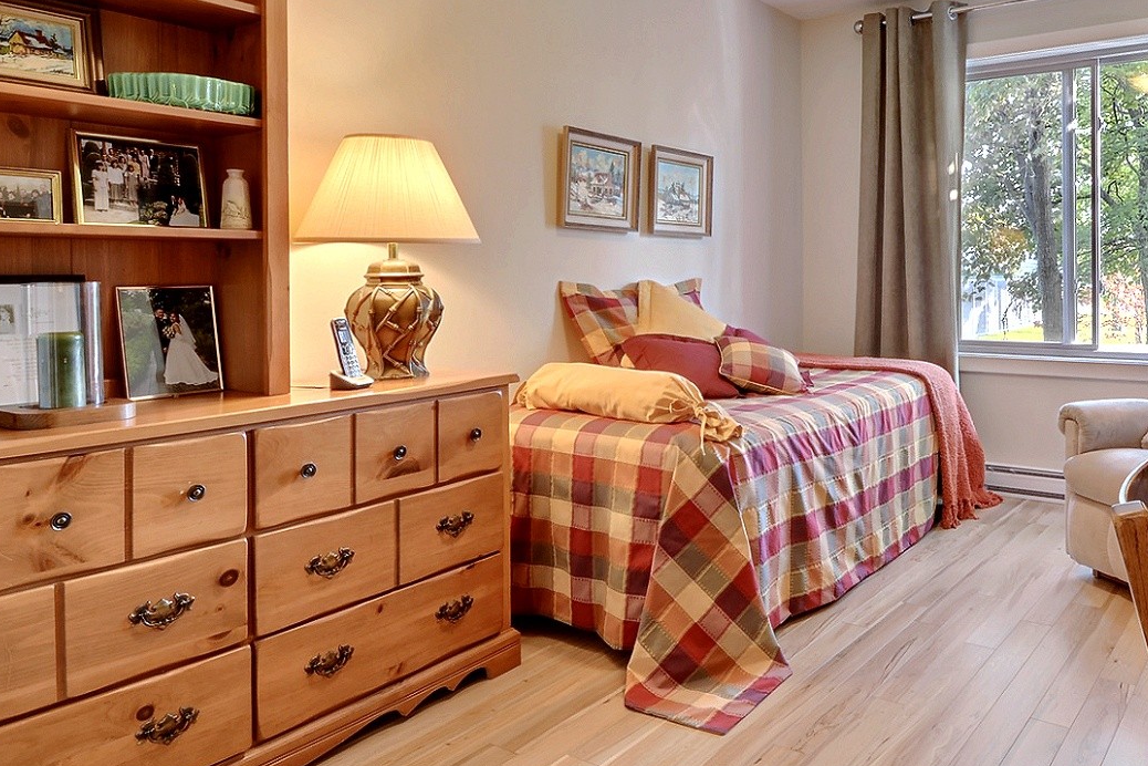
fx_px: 829
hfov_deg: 67.9
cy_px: 304
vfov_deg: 49.2
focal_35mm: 26
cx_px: 743
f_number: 9
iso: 200
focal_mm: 12
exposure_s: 1/2
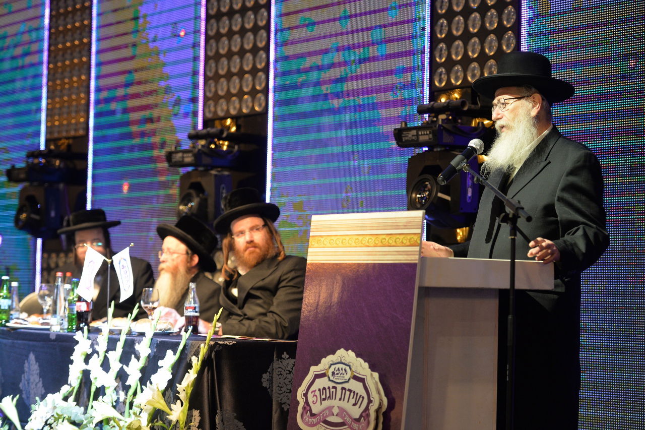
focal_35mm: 95
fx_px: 1702
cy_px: 215
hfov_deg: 21.5
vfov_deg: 14.4
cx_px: 322
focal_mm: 95
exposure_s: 1/100
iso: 1600
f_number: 3.5
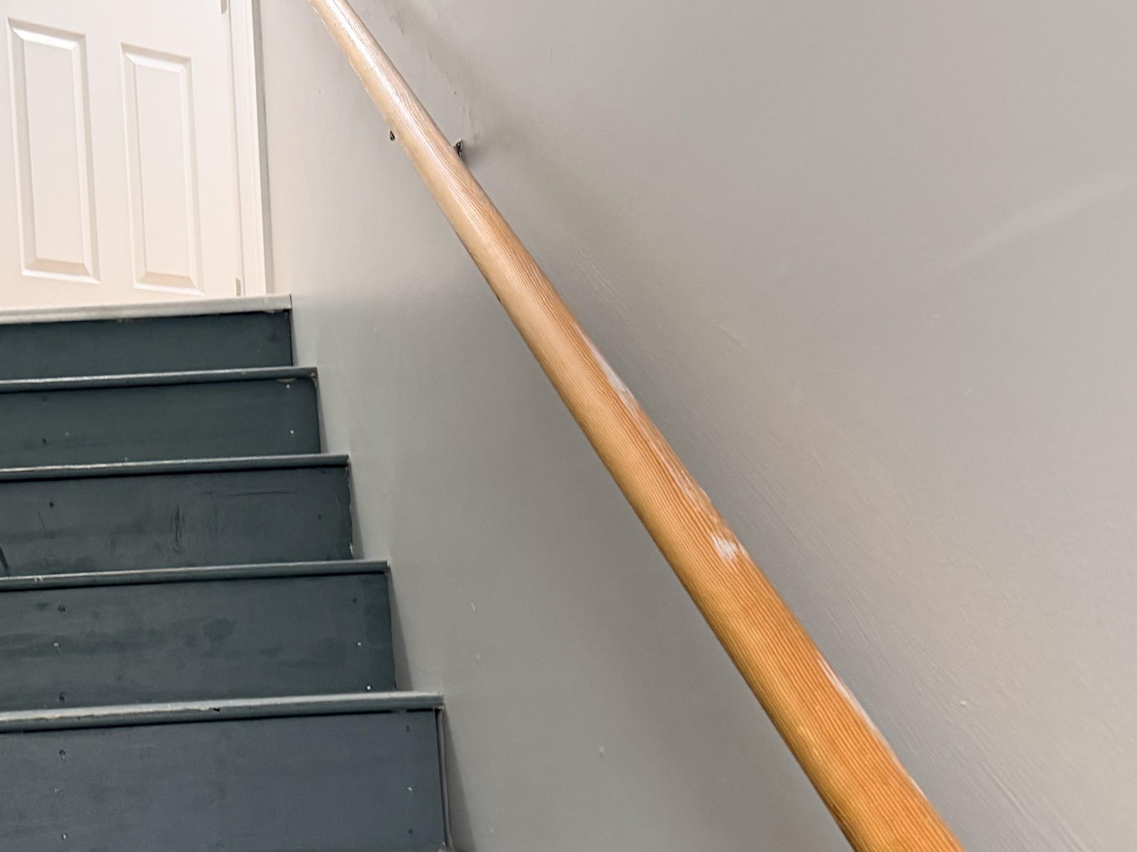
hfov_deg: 38.4
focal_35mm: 46
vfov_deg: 31.1
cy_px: 600
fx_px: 1511
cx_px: 109
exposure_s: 1/60
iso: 400
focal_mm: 6.76
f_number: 1.78
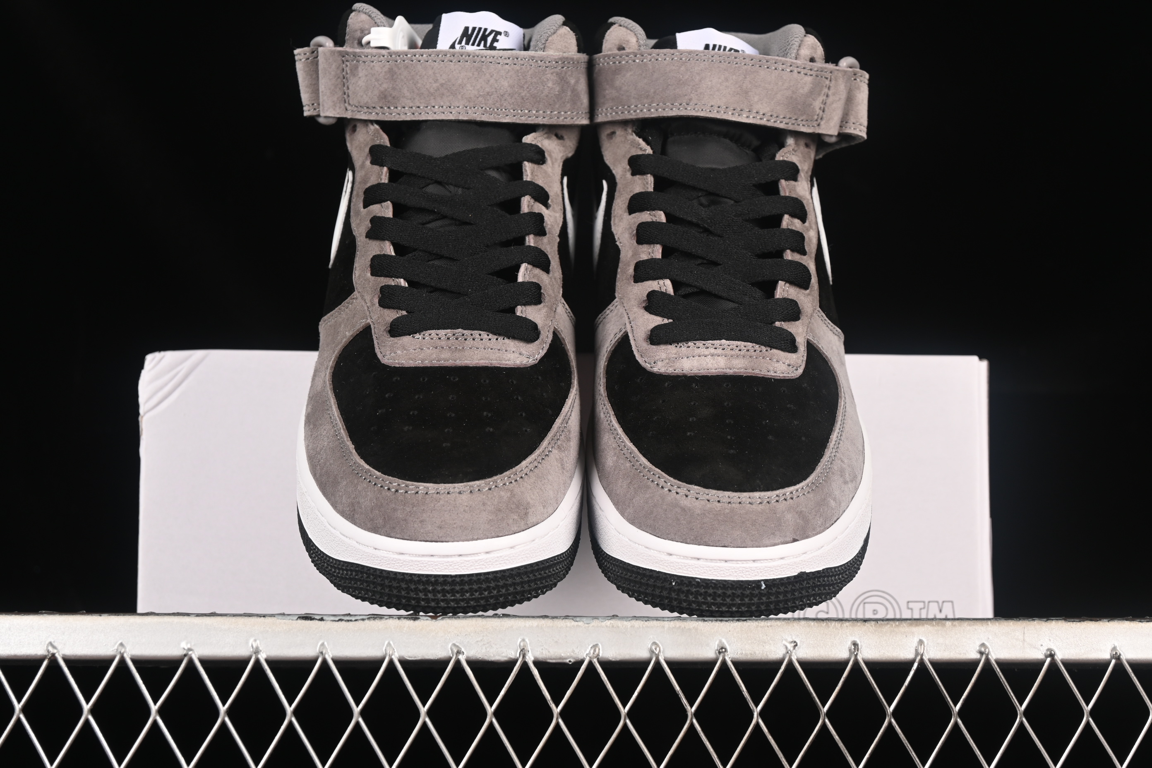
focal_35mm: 75
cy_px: 384
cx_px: 576
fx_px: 2400
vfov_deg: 18.2
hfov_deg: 27.0
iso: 160
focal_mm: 50
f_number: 7.1
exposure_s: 1/80
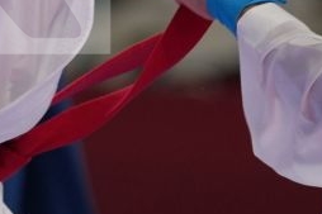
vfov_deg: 1.1
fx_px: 10958
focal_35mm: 1226
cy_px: -61
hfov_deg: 1.7
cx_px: 422
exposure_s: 1/1000
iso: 640
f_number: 2.8
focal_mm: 173
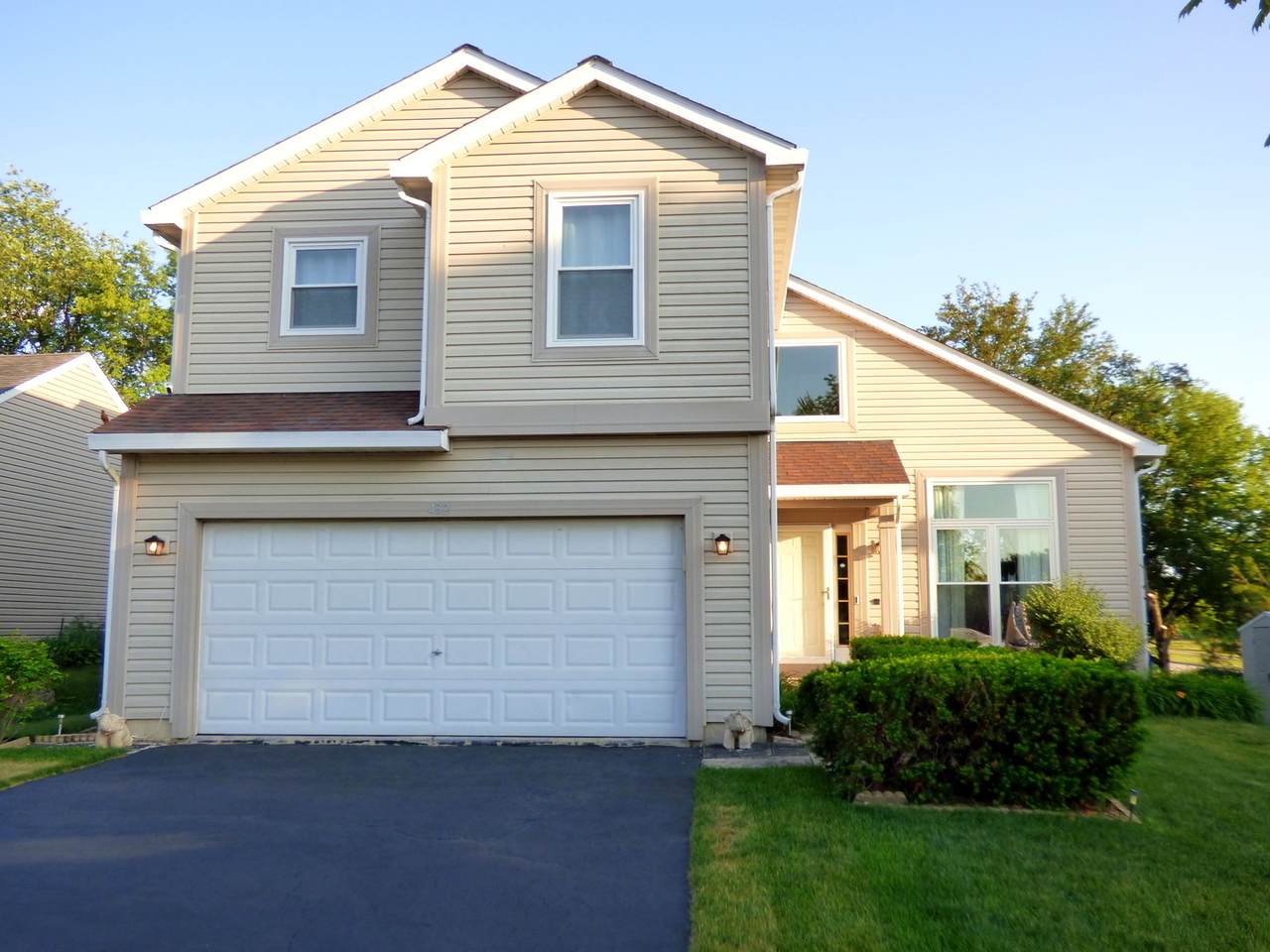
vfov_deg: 44.2
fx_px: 1174
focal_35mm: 32
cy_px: 476
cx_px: 635
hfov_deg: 56.8
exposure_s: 1/400
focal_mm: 5.53
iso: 160
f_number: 3.3
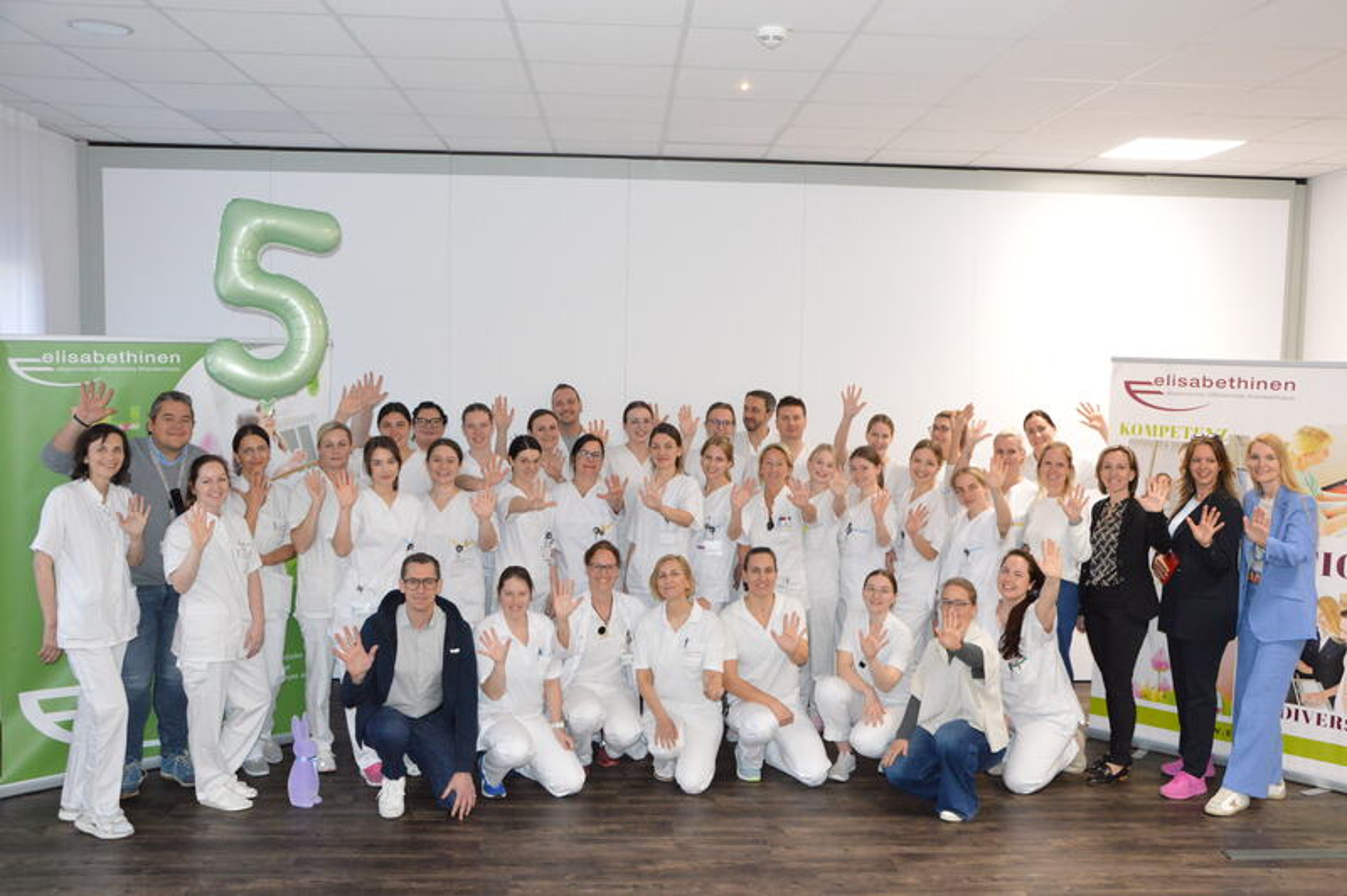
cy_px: 448
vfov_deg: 41.6
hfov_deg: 59.5
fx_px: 1178
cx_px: 674
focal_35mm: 32
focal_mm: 21
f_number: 5
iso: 2000
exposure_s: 1/60
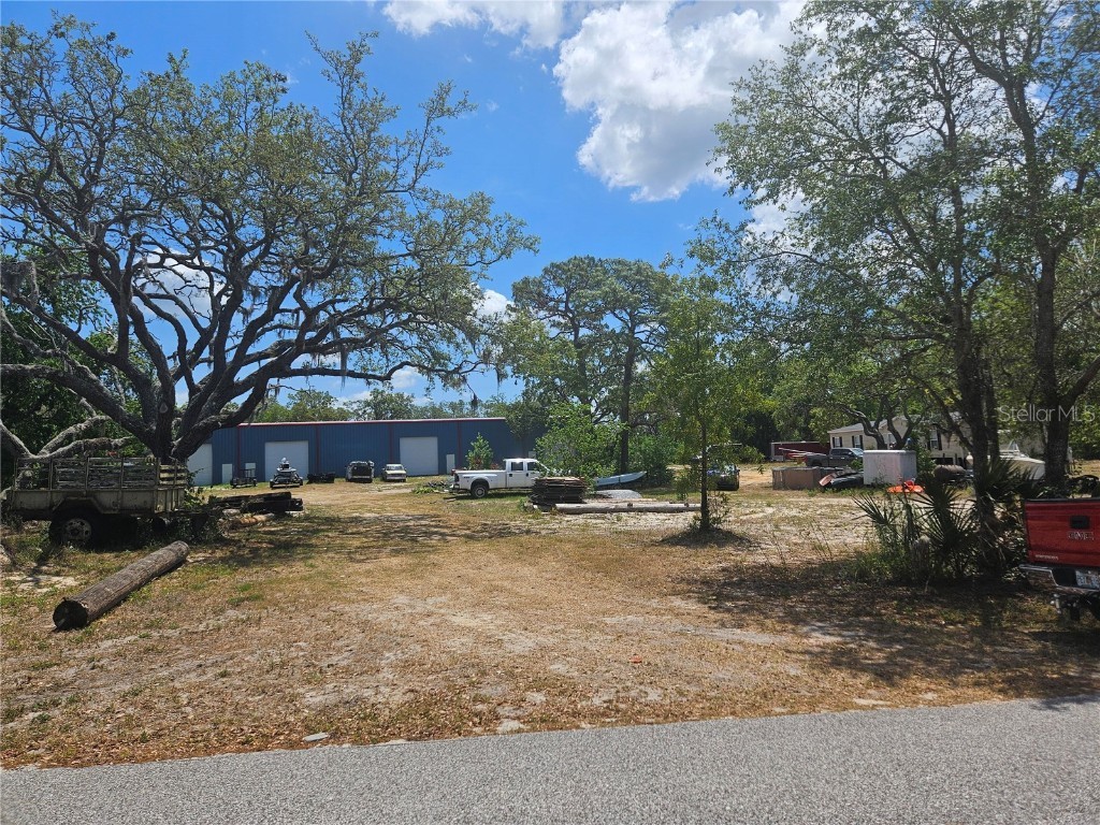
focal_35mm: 23
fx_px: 731
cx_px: 550
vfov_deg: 58.9
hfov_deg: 73.9
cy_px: 412
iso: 25
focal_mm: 5.4
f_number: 1.8
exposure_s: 1/2417
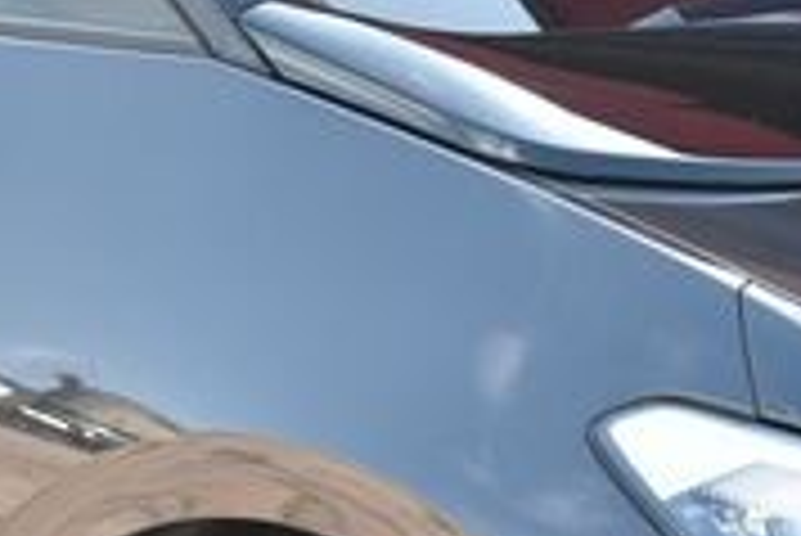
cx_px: 320
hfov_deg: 5.5
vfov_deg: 3.7
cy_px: 275
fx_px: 8328
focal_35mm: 374
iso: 500
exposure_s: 1/160
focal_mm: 65
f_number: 6.3
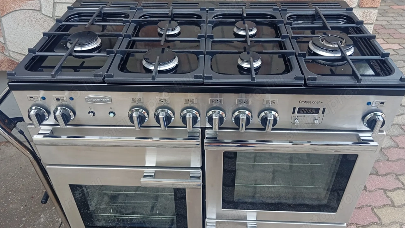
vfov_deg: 37.8
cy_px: 114
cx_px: 201
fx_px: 333
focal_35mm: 31
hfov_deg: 62.6
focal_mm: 4.22
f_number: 1.8
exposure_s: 1/100
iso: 214
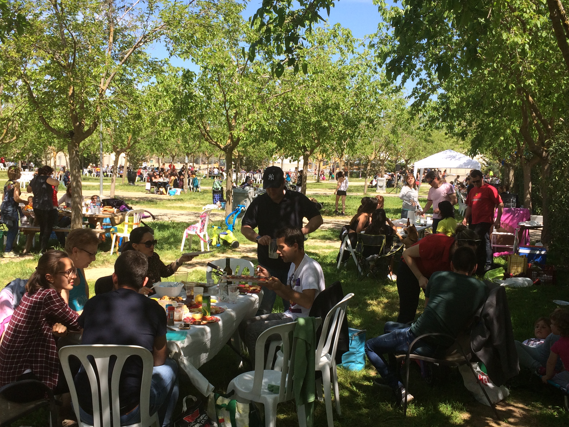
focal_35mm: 38
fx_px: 625
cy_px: 230
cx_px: 280
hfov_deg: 49.0
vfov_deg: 37.7
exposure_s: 1/1172
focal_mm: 4.15
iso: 32
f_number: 2.2
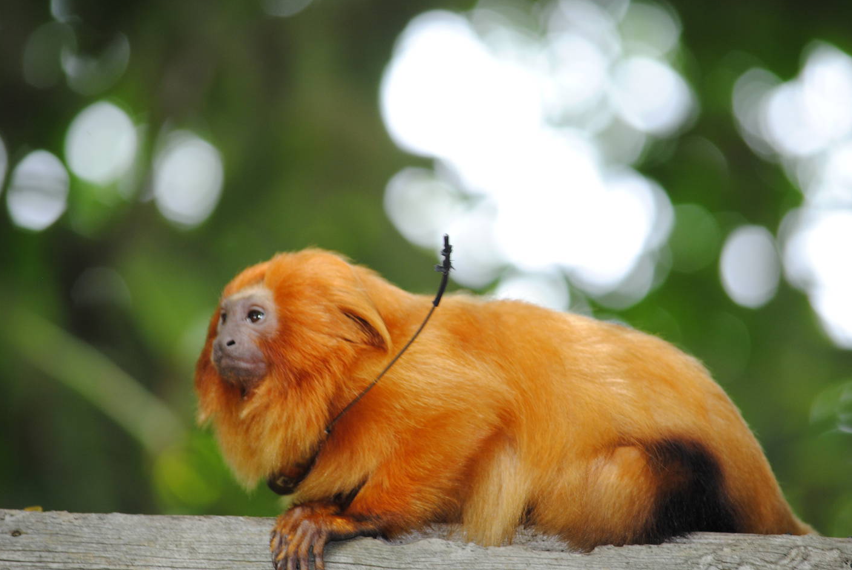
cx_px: 440
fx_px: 7478
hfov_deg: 6.5
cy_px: 315
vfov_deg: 4.4
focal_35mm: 316
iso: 200
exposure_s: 1/60
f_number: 5
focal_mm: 185
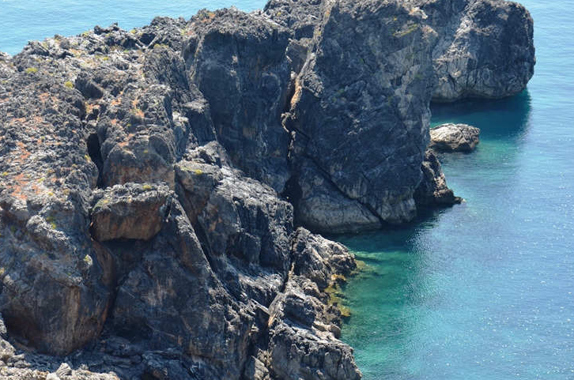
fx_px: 2355
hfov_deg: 13.9
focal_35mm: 148
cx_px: 255
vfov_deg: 9.2
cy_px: 194
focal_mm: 70
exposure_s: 1/250
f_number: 8
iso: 200
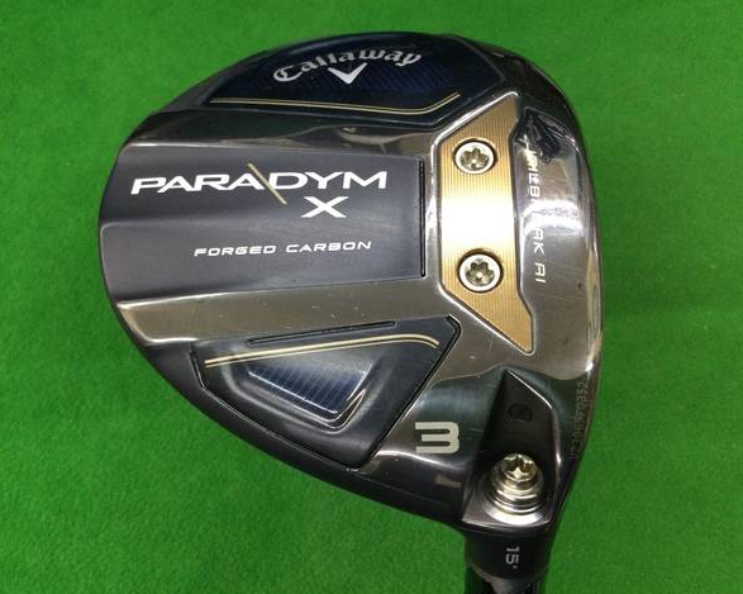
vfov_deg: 44.5
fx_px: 725
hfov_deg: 54.2
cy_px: 299
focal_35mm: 33
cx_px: 362
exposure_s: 1/30
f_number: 2.4
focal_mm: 3.3
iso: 100
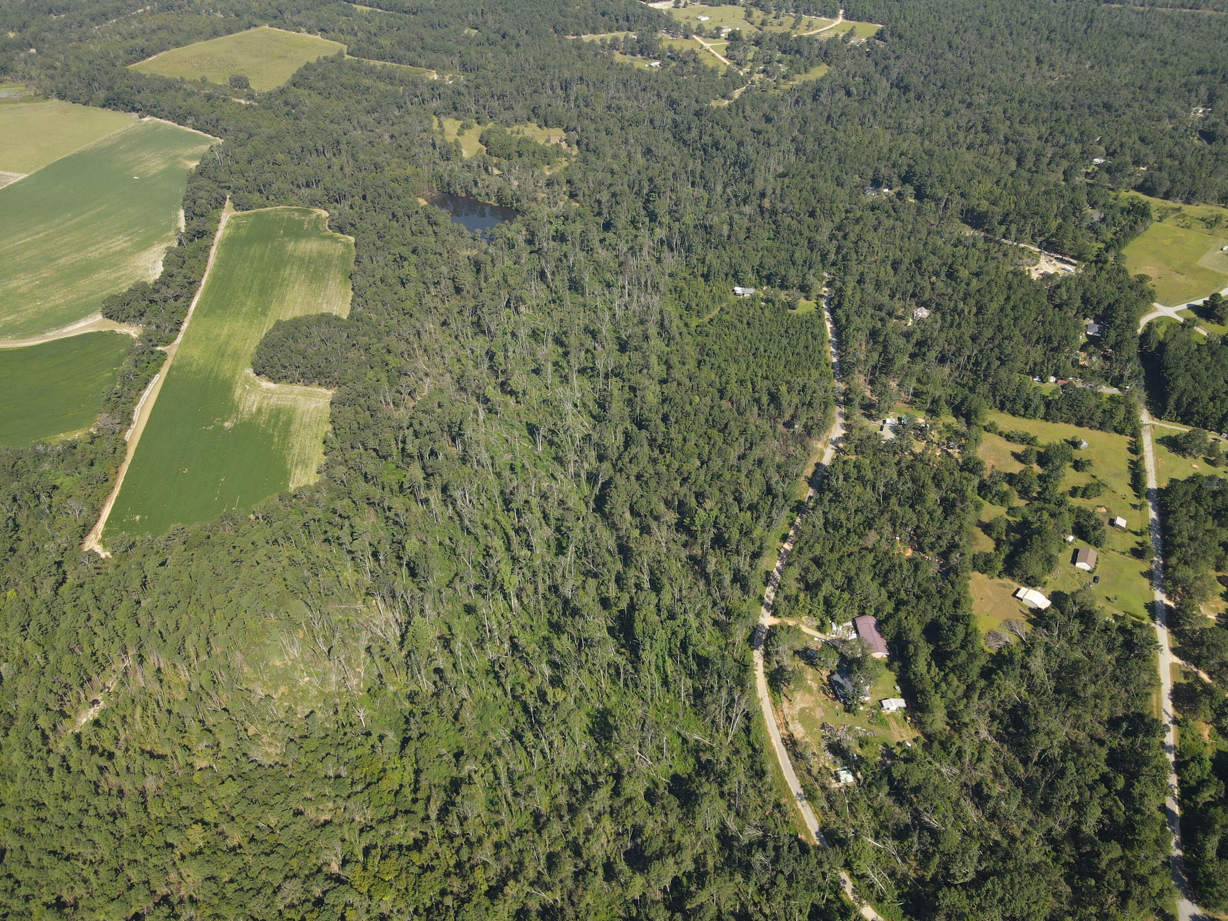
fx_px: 851
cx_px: 614
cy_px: 460
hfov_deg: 71.6
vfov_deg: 56.8
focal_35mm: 24
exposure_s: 1/400
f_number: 2.8
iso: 100
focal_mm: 4.5
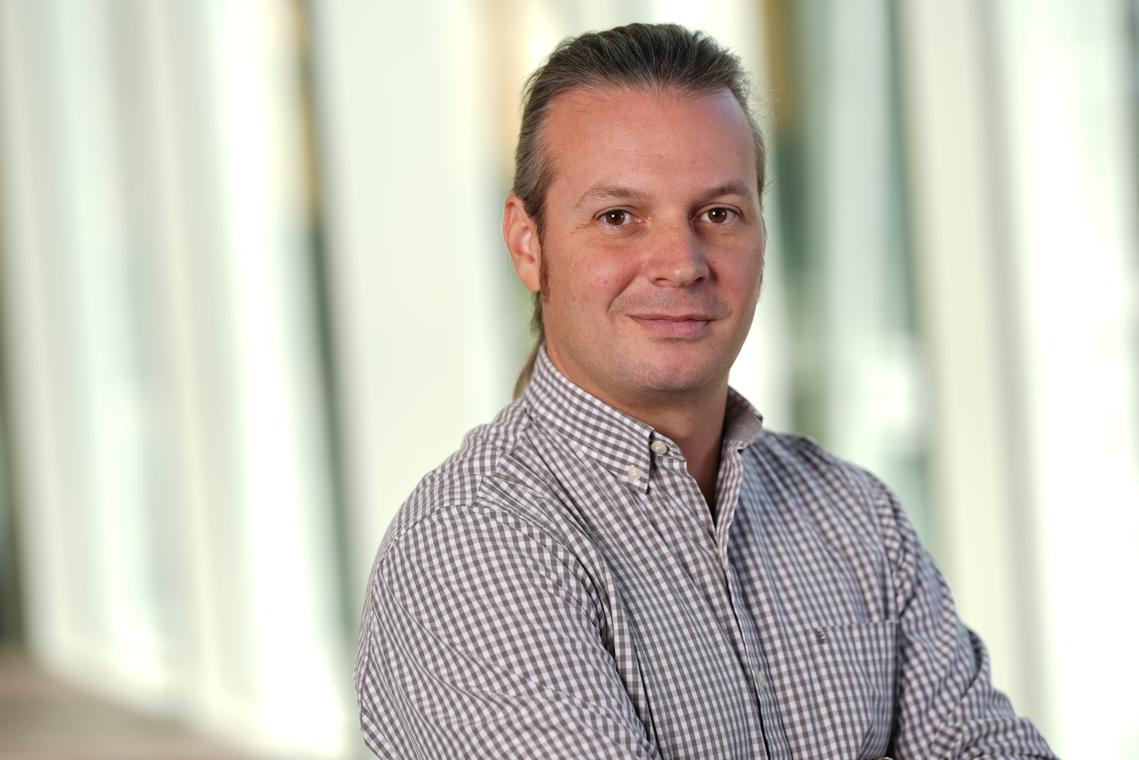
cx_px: 570
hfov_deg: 15.2
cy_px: 380
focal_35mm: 135
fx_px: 4271
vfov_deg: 10.2
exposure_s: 1/250
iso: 80
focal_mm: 135
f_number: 2.8
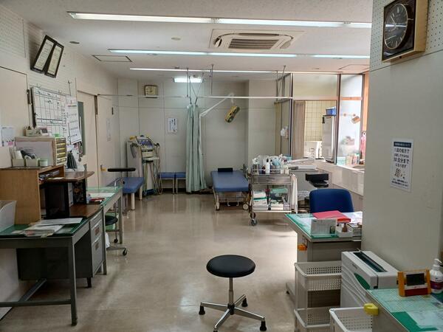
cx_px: 222
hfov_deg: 65.3
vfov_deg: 51.4
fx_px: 346
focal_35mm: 27
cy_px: 166
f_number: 1.9
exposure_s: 1/119
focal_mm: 3.58
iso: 64
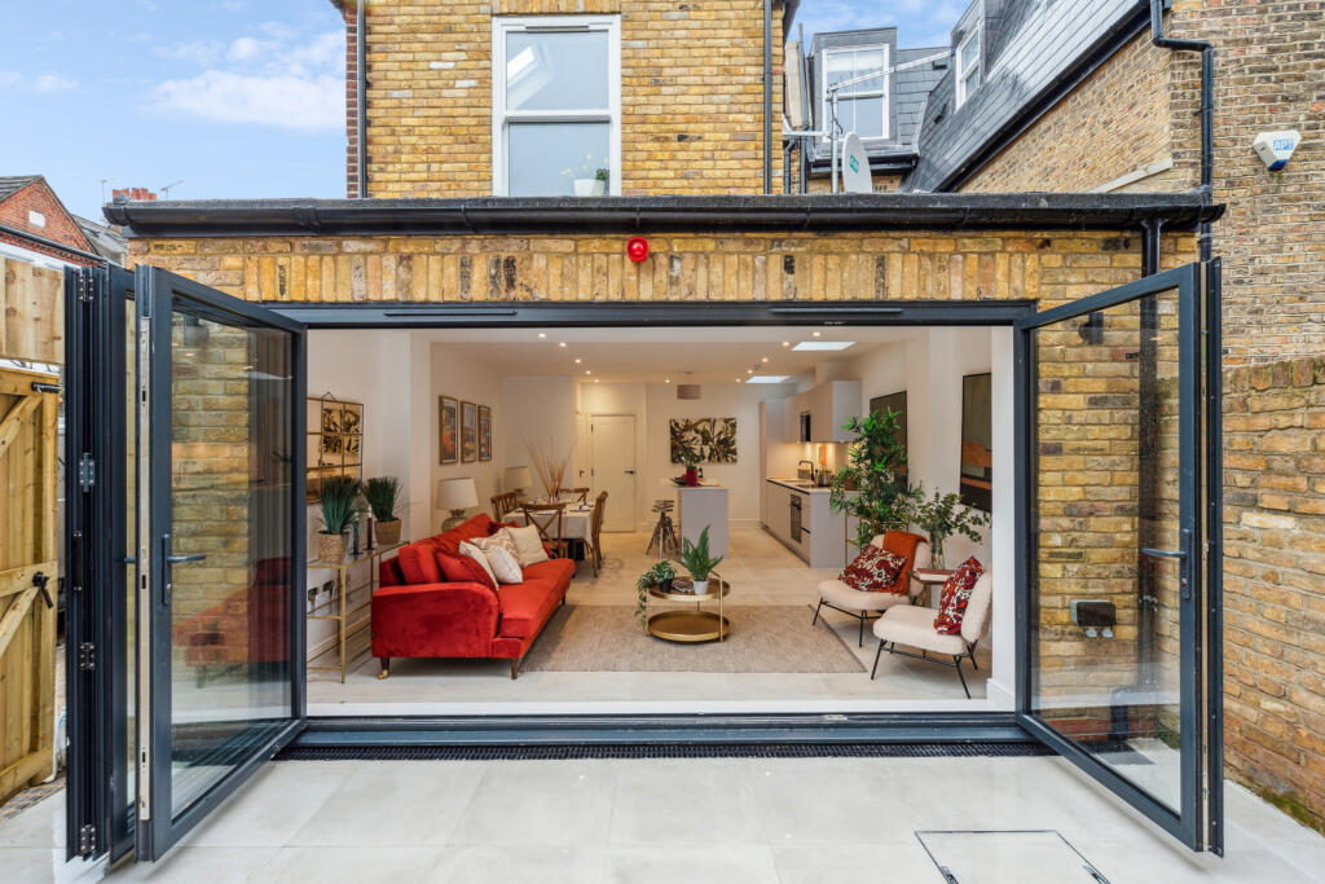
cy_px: 442
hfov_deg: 96.7
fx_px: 589
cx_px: 662
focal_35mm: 16
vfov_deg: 73.8
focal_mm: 16
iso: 400
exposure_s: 1/25
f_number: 11
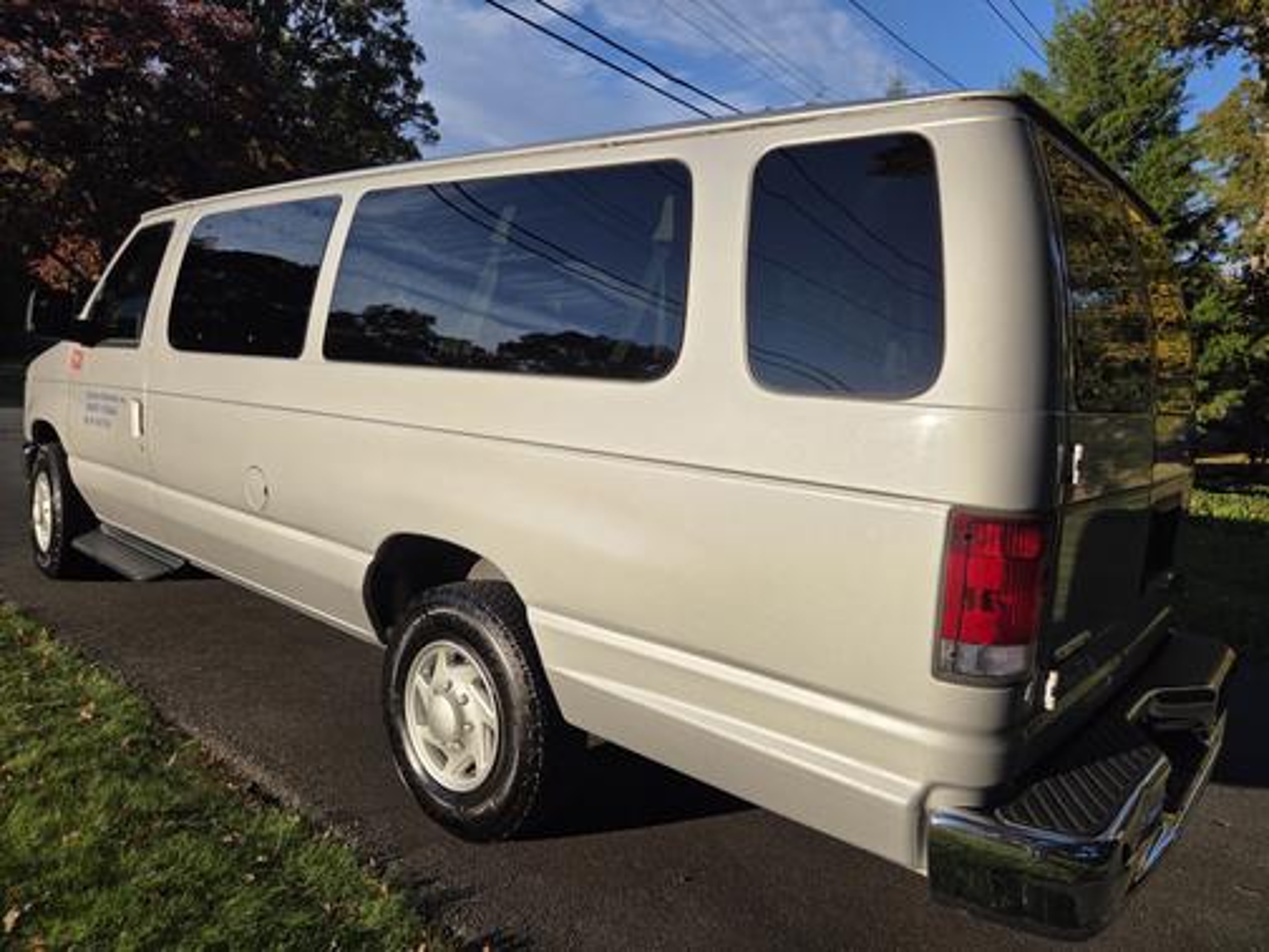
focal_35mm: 23
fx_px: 843
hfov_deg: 73.9
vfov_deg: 58.9
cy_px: 476
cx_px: 634
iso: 80
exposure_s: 1/6618
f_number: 1.8
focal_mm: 5.4
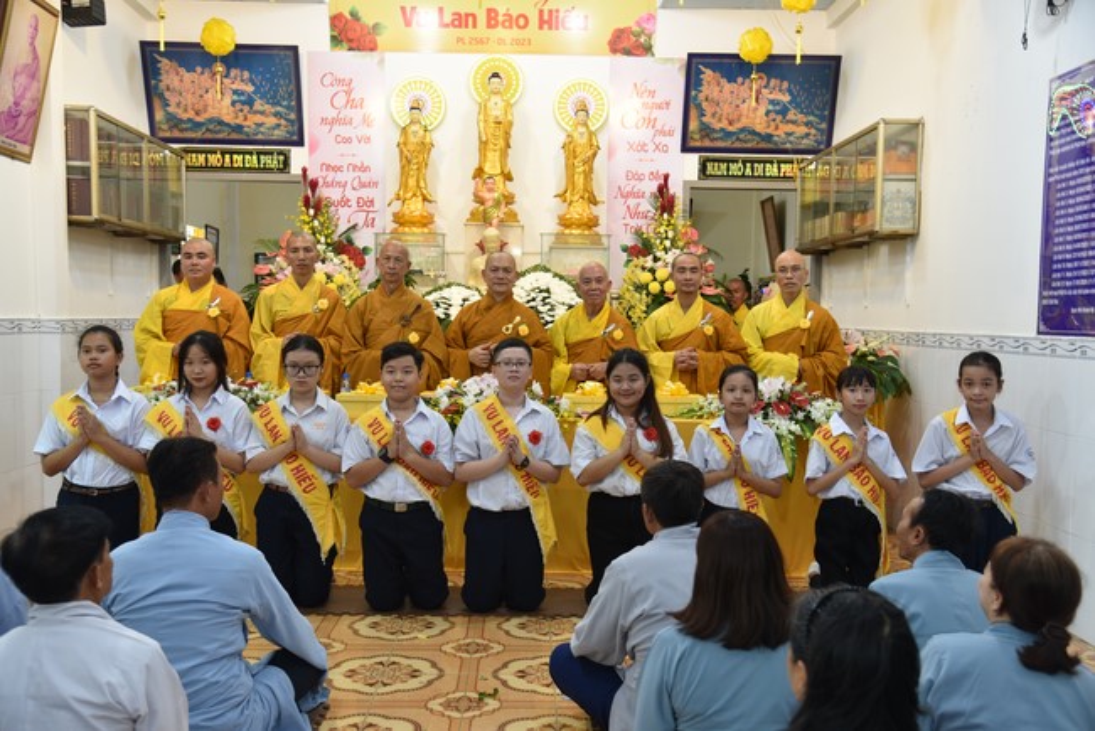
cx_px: 548
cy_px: 366
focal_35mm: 38
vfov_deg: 35.1
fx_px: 1156
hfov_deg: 50.7
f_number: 4
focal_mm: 38
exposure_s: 1/60
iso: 450
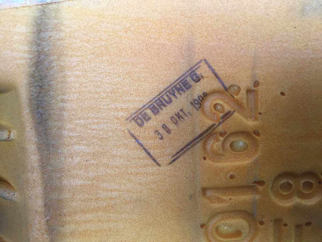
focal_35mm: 29
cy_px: 121
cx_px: 161
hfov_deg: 61.7
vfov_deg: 48.2
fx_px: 270
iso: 50
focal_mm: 4.15
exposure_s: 1/30
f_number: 2.2
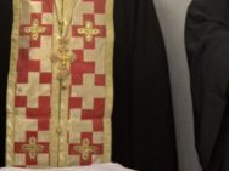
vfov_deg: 11.1
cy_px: -29
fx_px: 867
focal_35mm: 131
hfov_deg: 14.3
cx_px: -89
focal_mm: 6.76
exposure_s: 1/50
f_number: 1.78
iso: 125
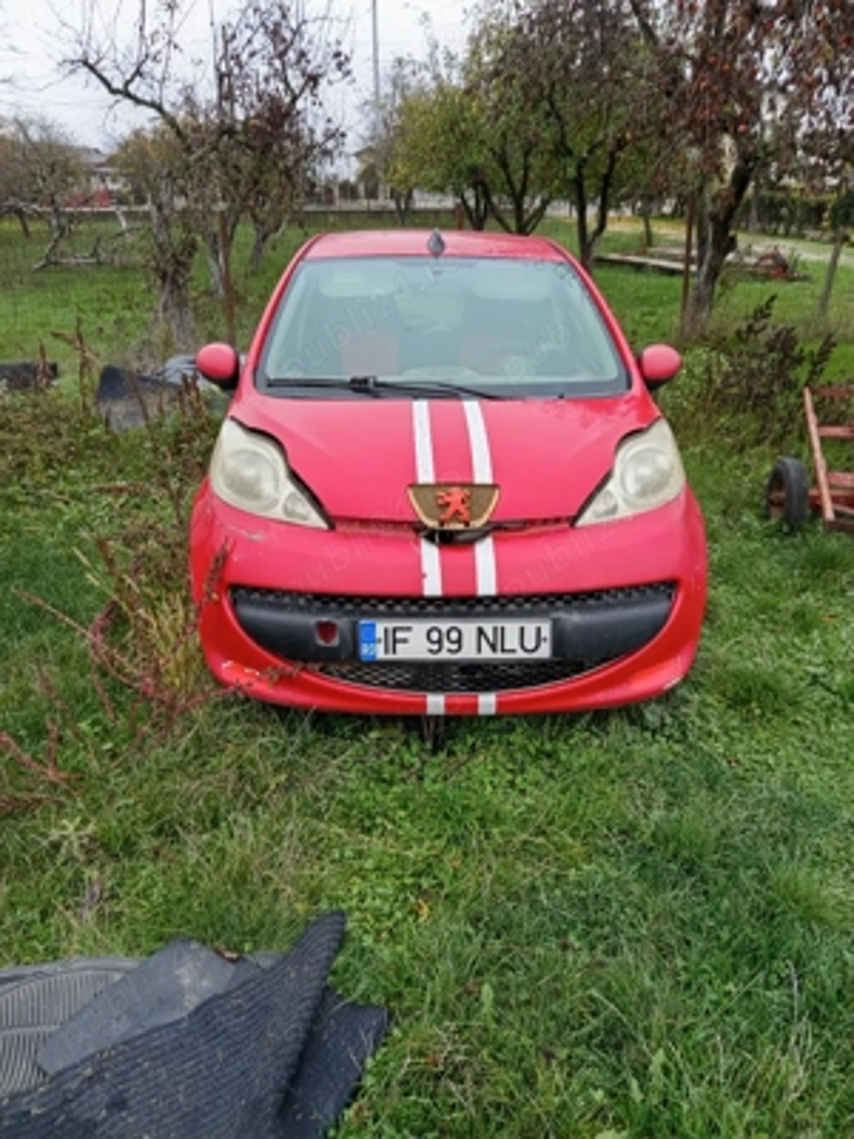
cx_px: 427
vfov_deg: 71.6
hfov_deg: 56.8
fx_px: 789
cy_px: 570
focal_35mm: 24
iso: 73
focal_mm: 5.24
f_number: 1.7
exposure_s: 1/101
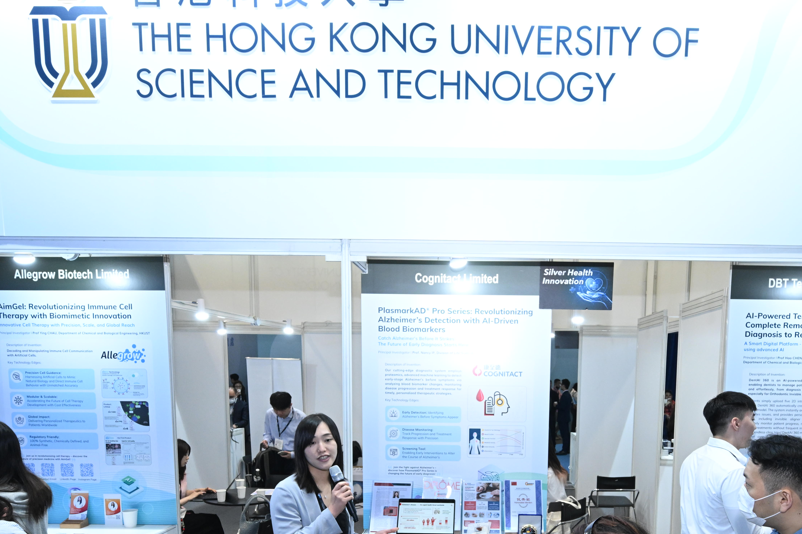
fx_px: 579
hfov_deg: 68.9
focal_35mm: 26
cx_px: 472
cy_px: 431
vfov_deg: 46.8
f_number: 5.6
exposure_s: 1/200
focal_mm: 14
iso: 2000
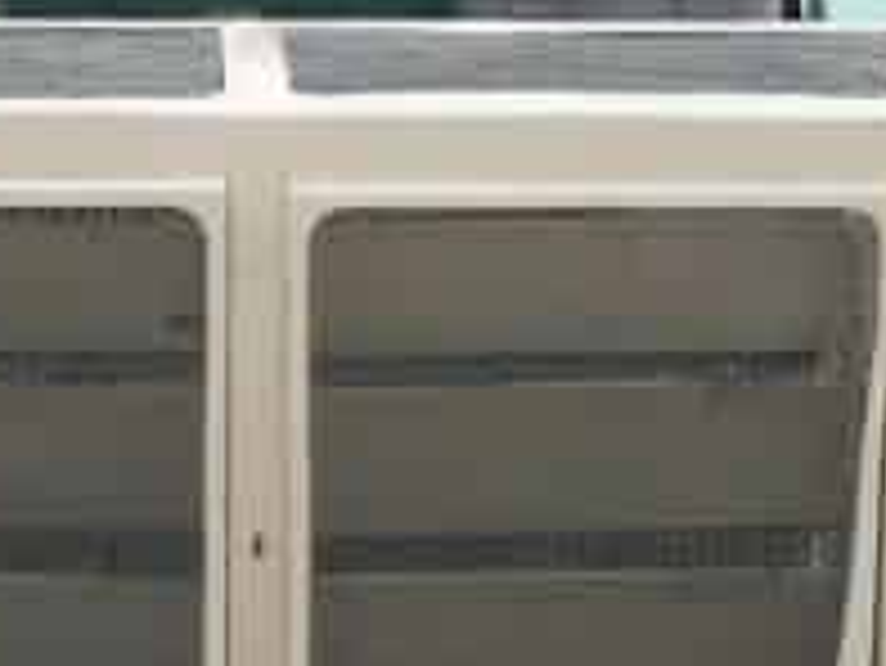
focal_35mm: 135
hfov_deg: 14.5
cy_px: 531
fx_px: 3457
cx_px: 225
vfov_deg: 11.0
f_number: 3.2
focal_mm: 4.6
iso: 100
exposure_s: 1/250
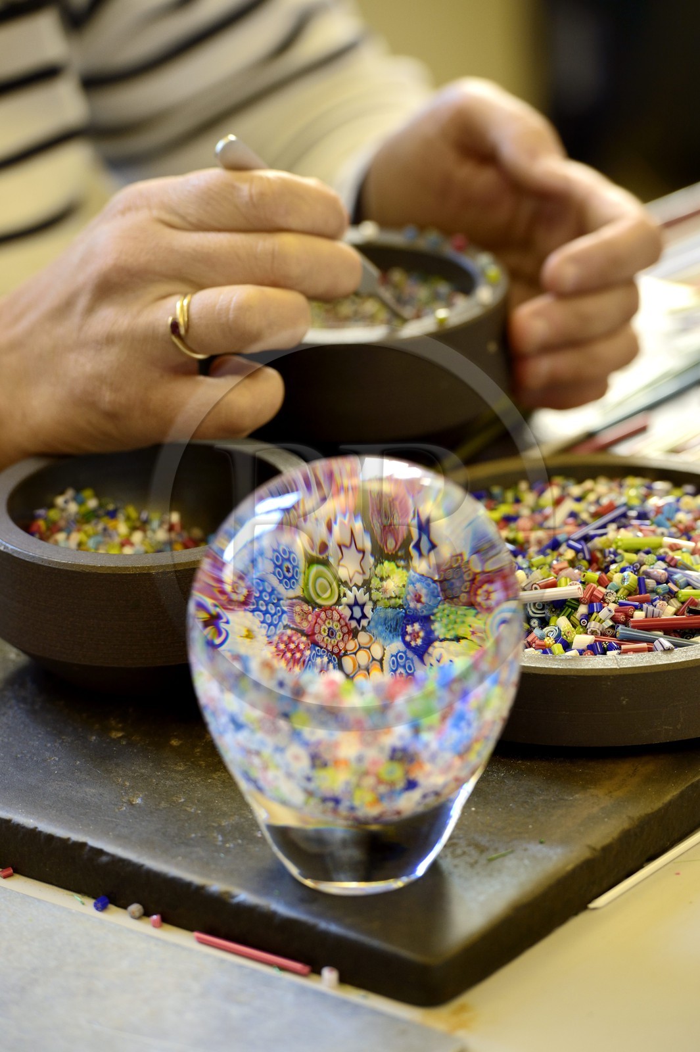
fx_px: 5547
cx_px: 350
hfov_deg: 7.2
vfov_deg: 10.8
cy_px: 526
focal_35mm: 190
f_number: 5.6
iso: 800
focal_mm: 190
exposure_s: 1/30
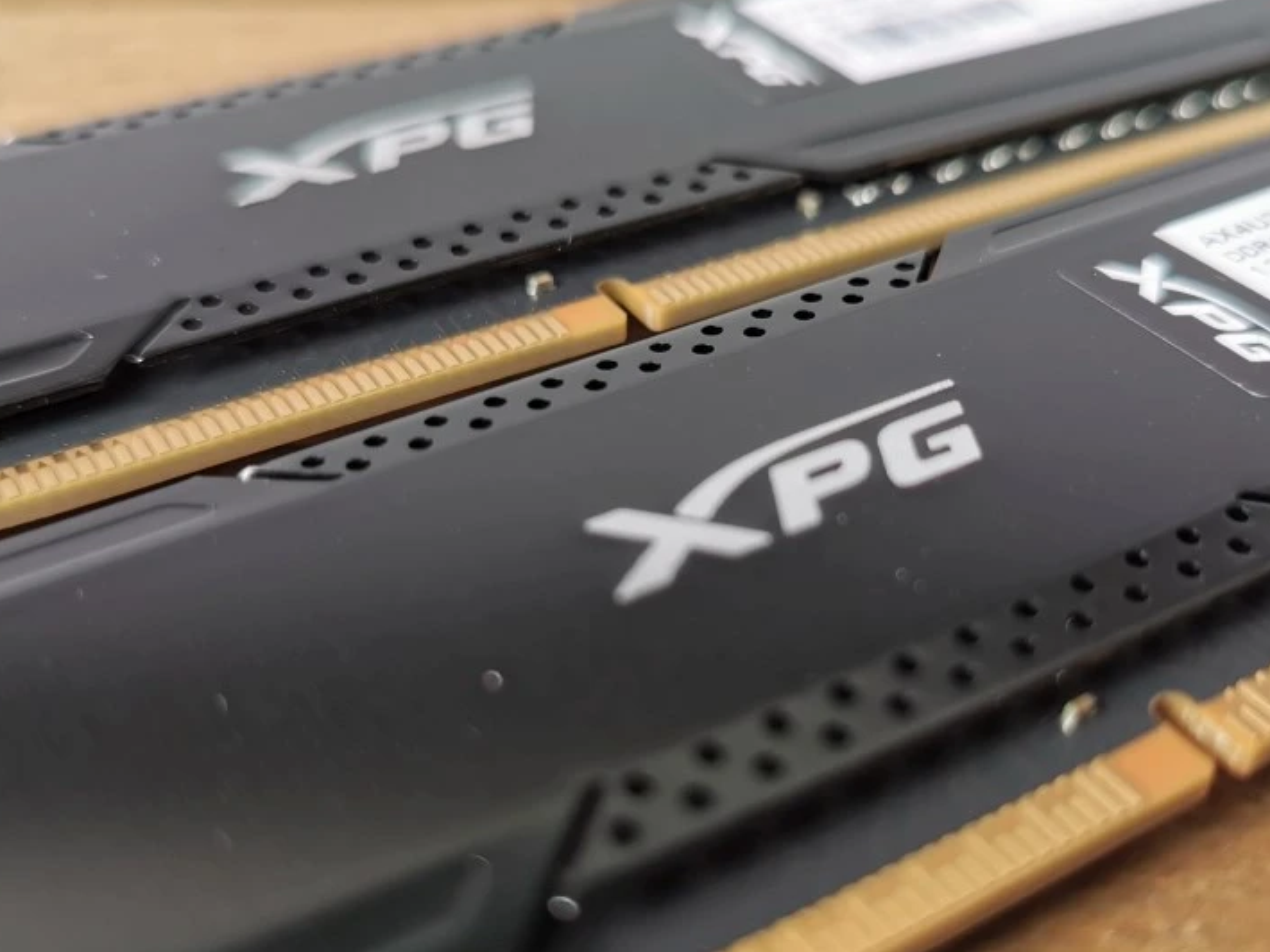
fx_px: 1615
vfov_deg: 32.9
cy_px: 489
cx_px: 690
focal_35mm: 44
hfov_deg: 42.9
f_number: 1.6
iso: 50
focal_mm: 5.56
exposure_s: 1/335
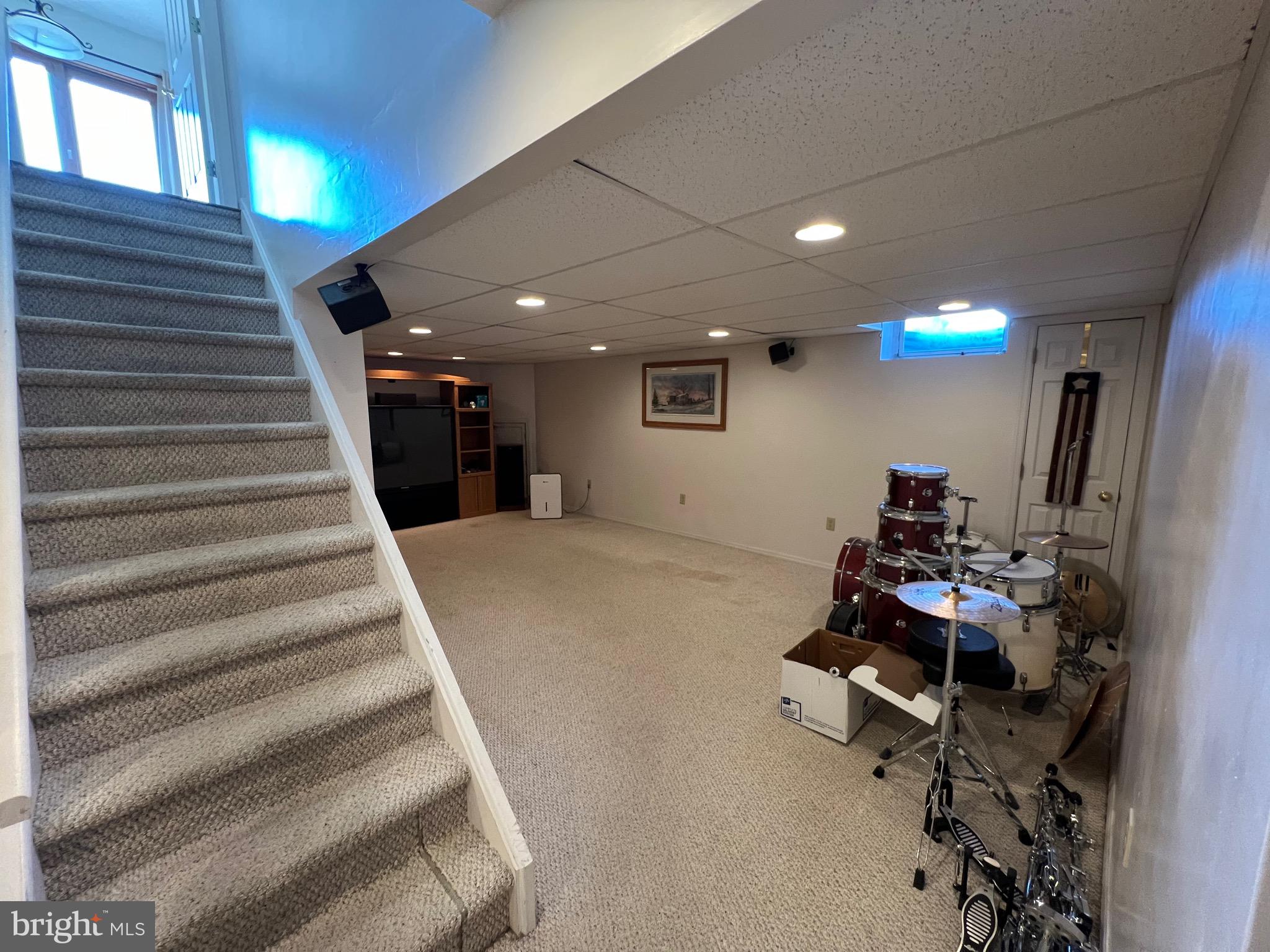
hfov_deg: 106.2
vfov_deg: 89.9
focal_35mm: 13
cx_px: 635
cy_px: 476
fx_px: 477
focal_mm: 1.57
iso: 250
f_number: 1.8
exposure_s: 1/60
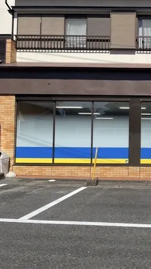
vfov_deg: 52.8
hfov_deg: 28.3
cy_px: 134
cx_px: 167
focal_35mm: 38
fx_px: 271
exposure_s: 1/5291
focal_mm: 4.2
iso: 32
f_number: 1.6
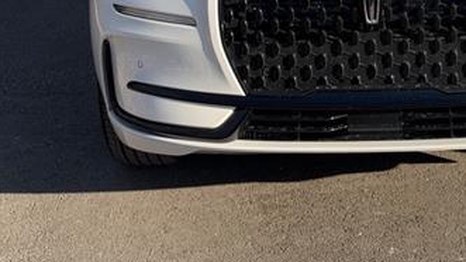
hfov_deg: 21.0
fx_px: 1248
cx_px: 336
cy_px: -69
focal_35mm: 101
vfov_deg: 11.7
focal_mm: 6.76
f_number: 1.78
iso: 64
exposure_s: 1/4098
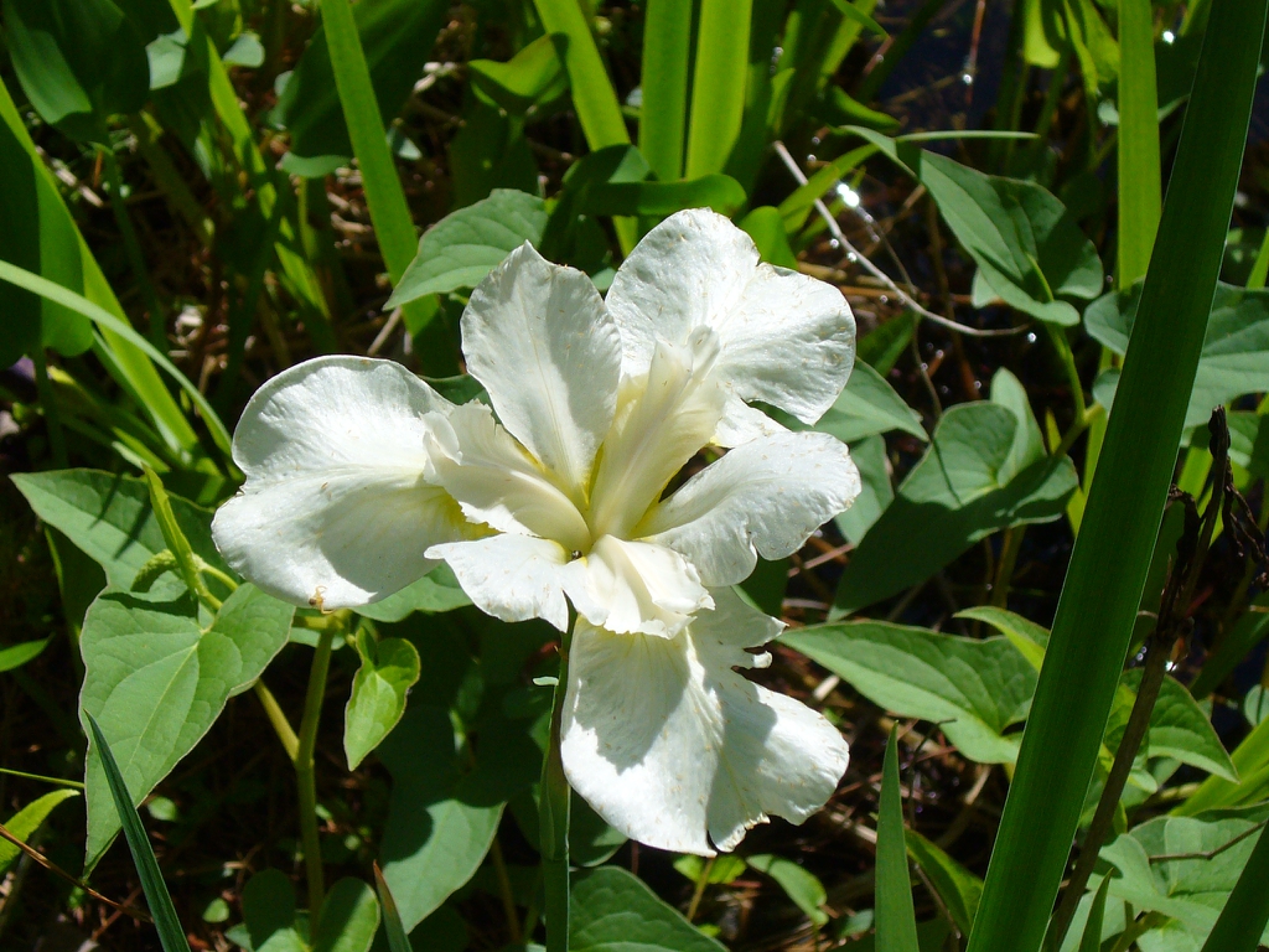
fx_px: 3006
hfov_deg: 23.8
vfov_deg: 18.0
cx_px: 634
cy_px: 476
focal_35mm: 82
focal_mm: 9.9
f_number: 6.2
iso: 80
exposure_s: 1/320
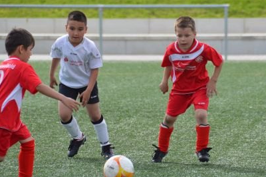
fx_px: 3322
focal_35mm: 450
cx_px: 156
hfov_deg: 4.6
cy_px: 124
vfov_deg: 3.0
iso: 400
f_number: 5.6
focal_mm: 200
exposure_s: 1/800
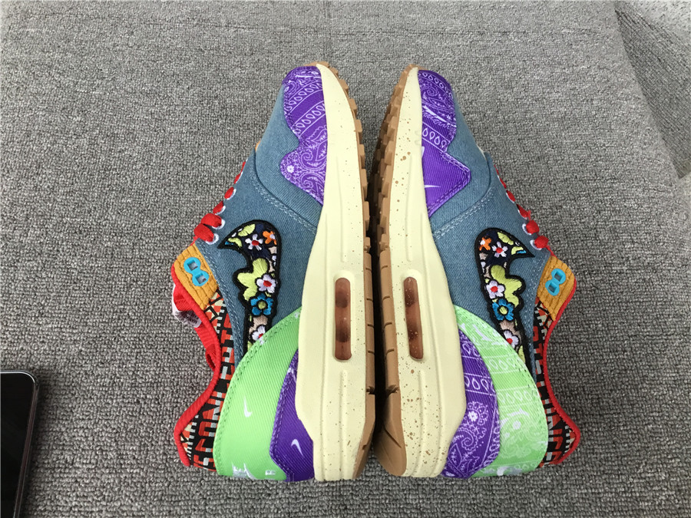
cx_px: 346
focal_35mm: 31
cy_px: 259
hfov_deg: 58.4
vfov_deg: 45.4
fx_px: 619
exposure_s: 1/33
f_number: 2.4
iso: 32
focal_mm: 3.3
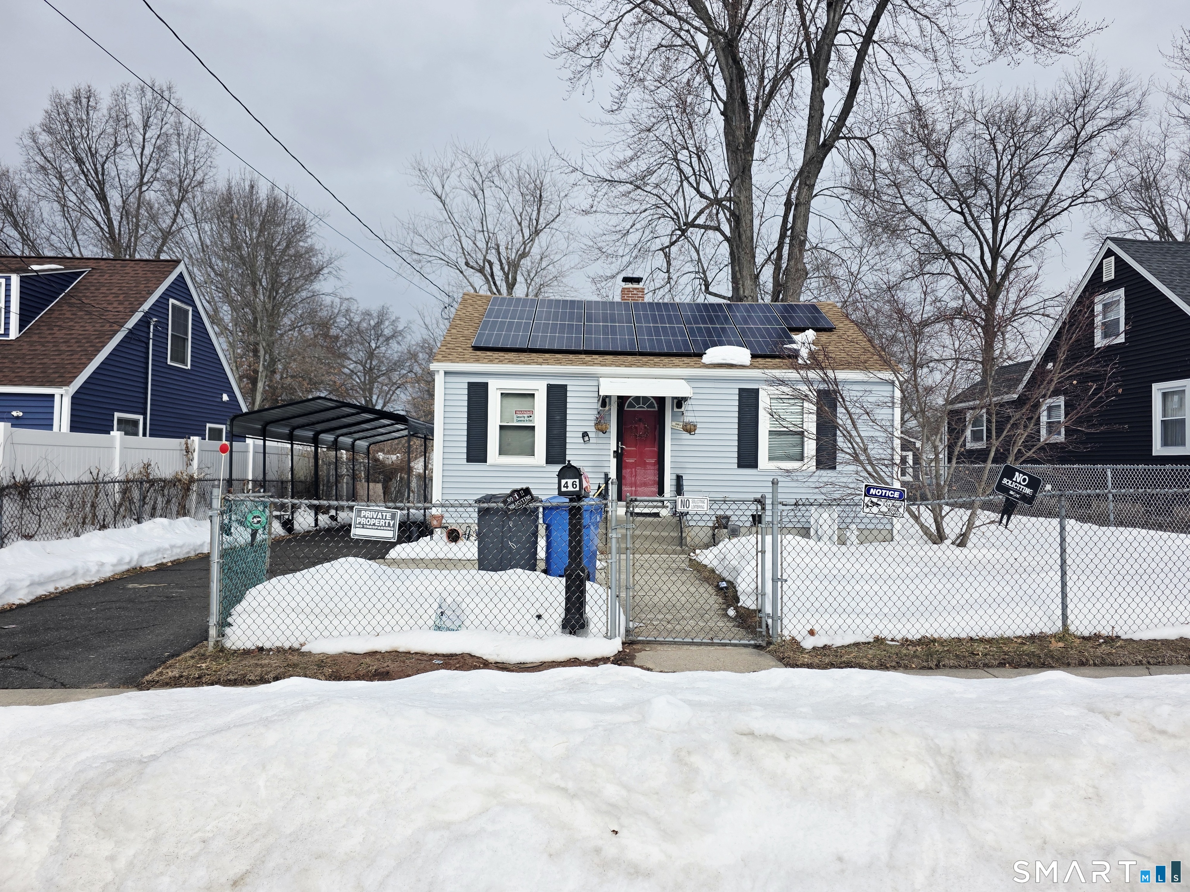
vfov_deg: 58.9
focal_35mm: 23
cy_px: 446
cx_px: 595
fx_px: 791
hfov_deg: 73.9
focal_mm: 6.3
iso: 64
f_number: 1.7
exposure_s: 1/10000
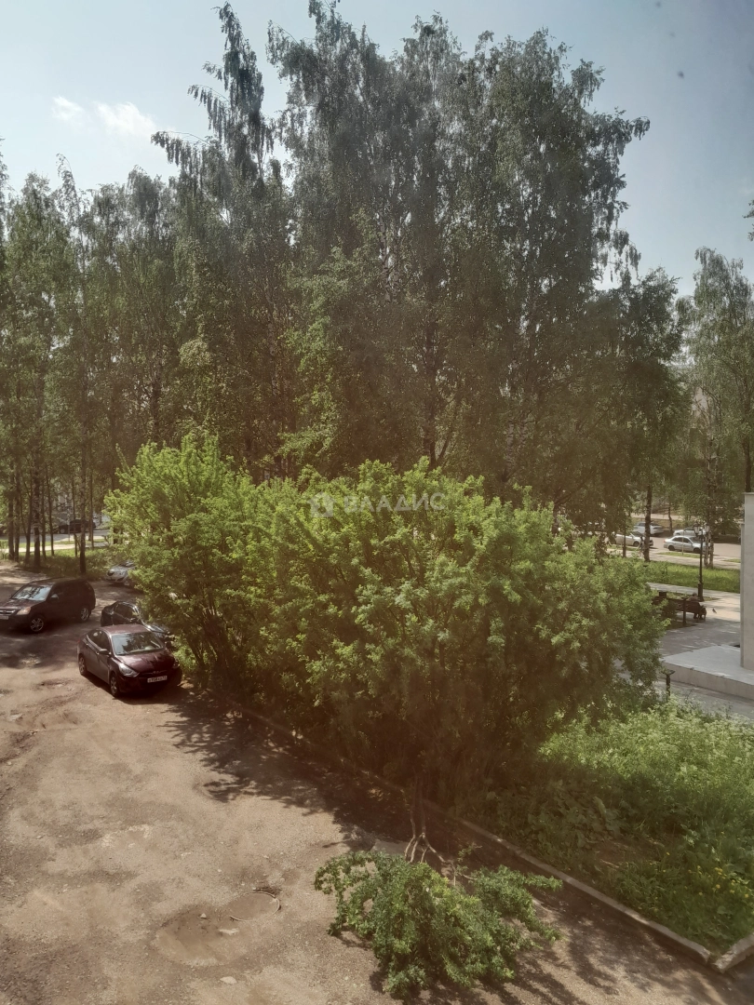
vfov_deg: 65.3
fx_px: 784
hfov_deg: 51.4
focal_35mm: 27
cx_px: 377
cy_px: 502
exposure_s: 1/100
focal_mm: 4
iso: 40
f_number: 1.8
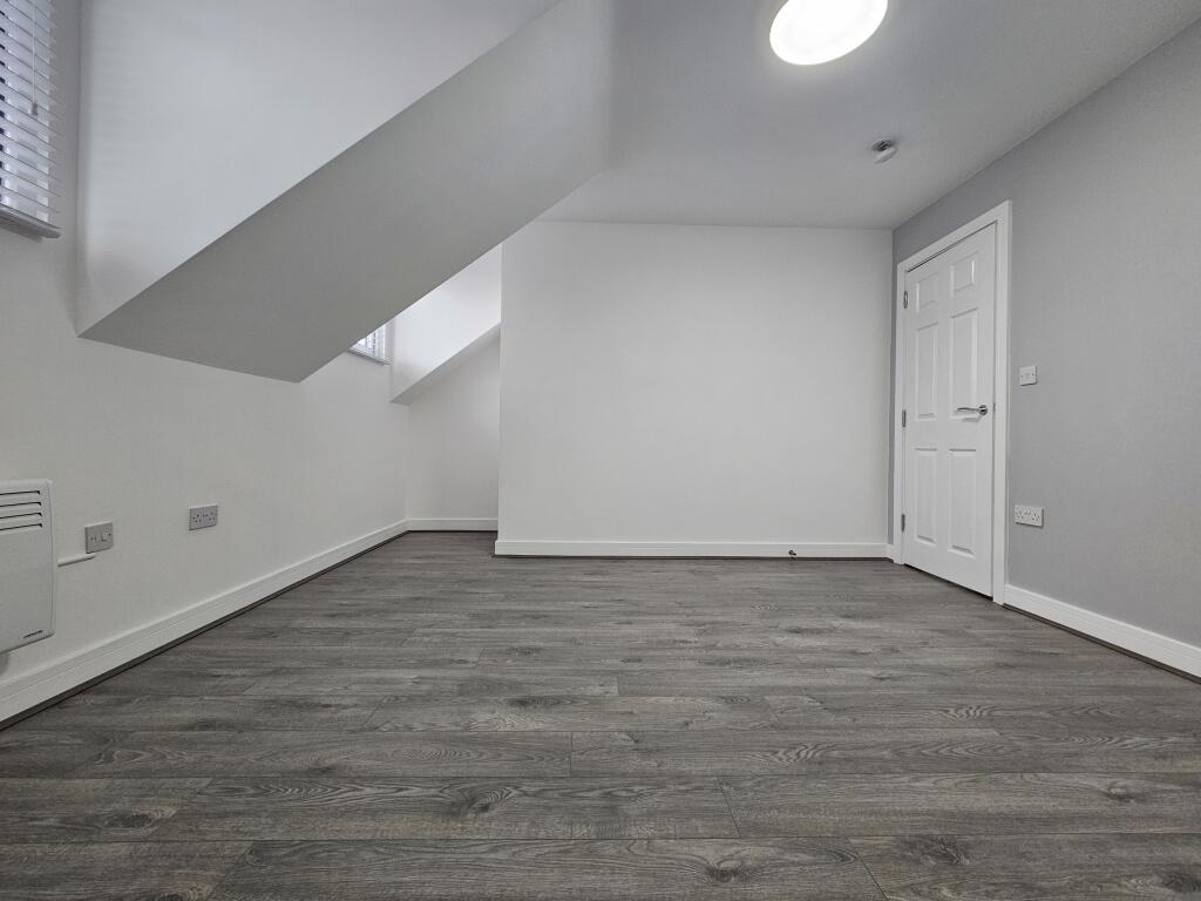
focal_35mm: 13
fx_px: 451
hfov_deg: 106.2
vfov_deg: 89.9
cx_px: 600
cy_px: 450
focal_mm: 2.2
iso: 250
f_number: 2.2
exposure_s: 1/100
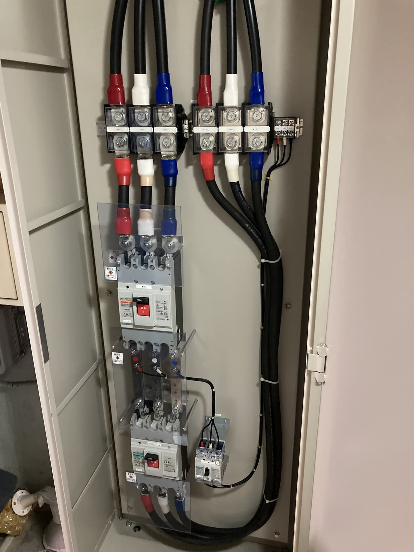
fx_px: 446
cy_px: 276
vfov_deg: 63.4
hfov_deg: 49.7
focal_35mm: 28
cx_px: 207
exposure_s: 1/25
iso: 640
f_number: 1.8
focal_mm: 3.99
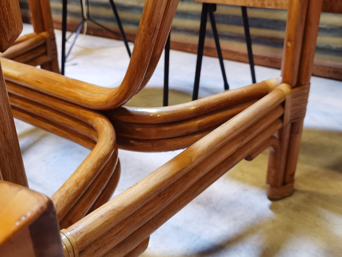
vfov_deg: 36.0
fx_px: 395
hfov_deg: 46.8
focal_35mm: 40
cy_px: 128
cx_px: 171
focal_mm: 6.71
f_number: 1.9
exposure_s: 1/33.3
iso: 640
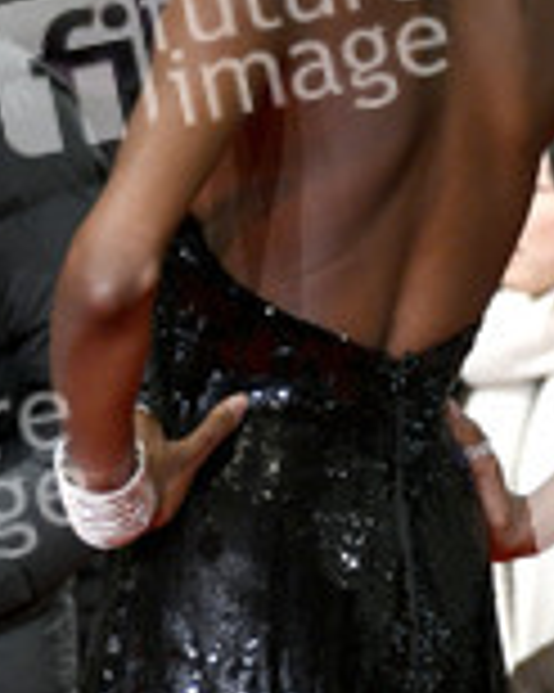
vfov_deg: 6.9
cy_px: 274
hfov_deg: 5.5
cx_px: 347
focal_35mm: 282
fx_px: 5785
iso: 5000
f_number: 5.6
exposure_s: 1/250
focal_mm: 116
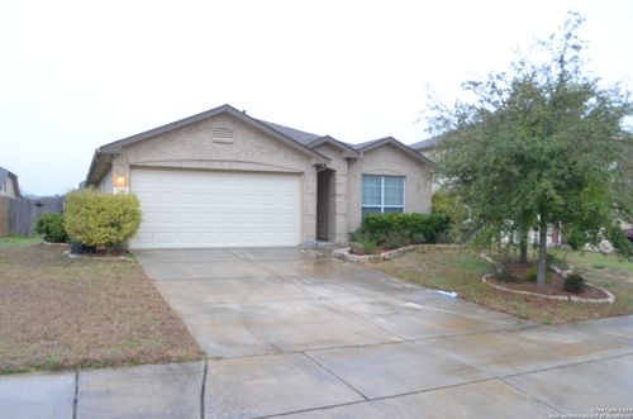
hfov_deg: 67.5
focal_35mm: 27
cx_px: 316
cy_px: 210
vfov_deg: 47.7
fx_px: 474
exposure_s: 1/60
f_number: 5.6
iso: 640
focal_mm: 18
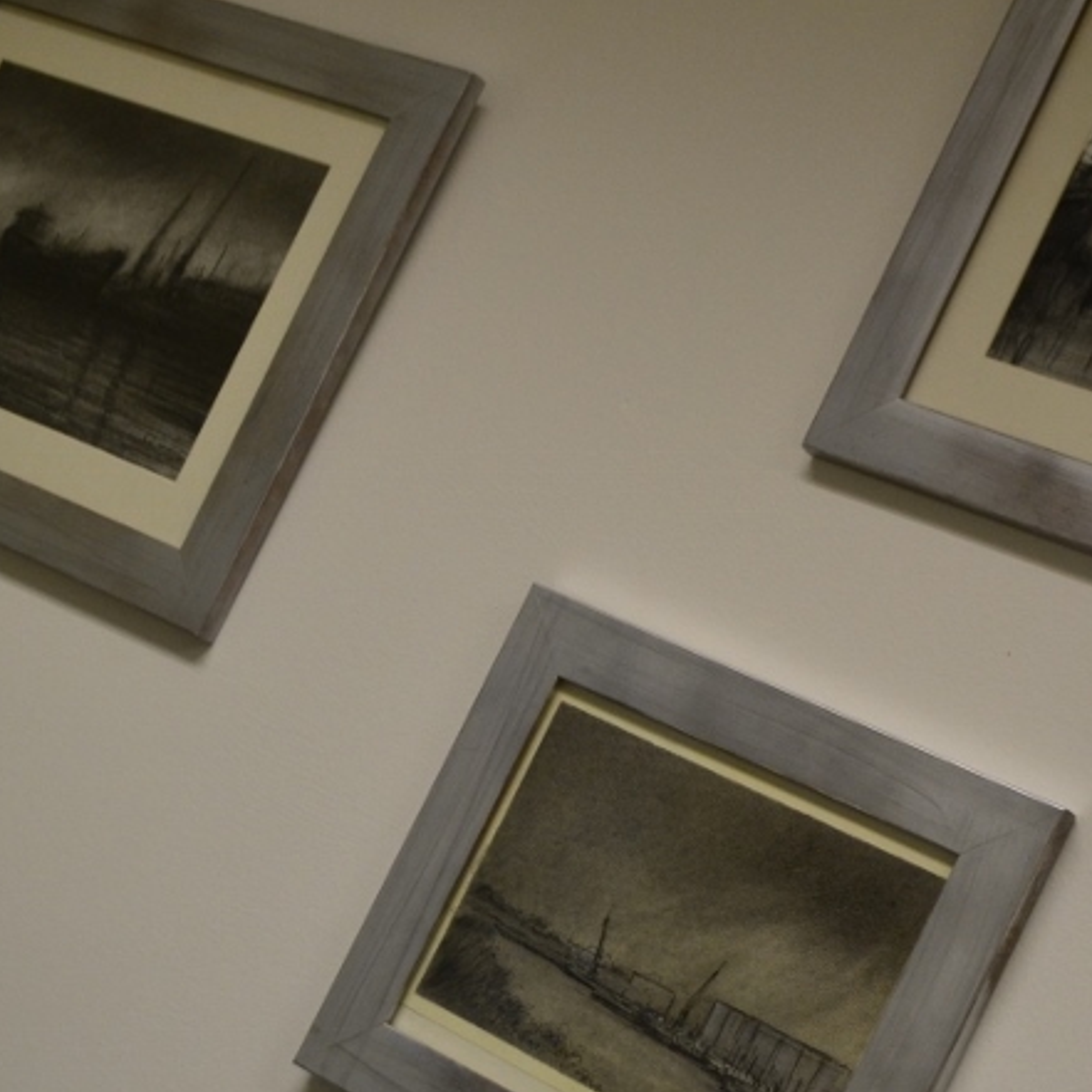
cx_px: 775
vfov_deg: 22.5
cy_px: 521
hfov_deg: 22.3
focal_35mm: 77
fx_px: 2748
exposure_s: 1/60
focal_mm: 26
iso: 800
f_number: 4.5
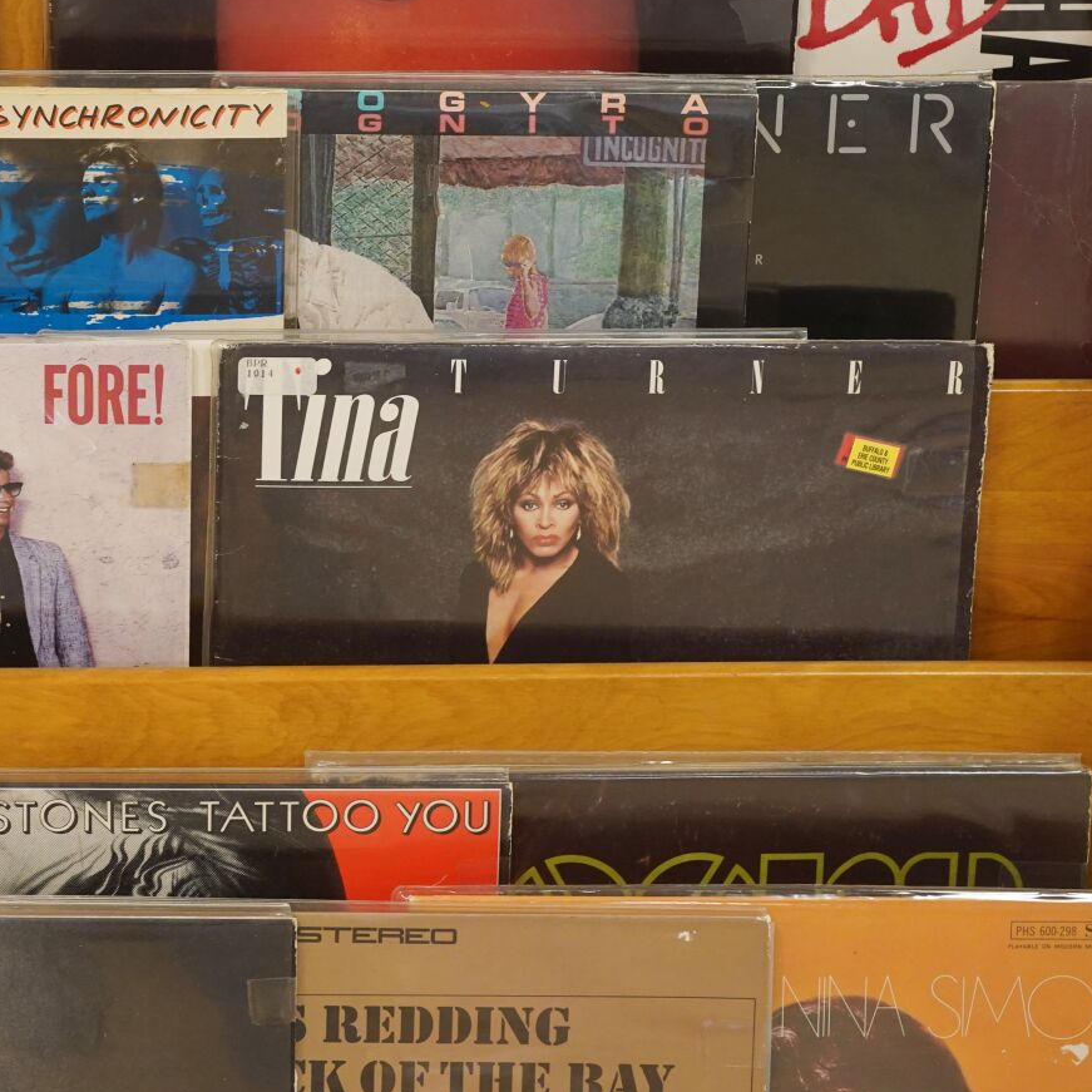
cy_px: 359
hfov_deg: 19.8
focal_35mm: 86
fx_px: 3069
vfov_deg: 20.1
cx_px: 101
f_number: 5.6
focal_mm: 50
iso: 2000
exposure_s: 1/30
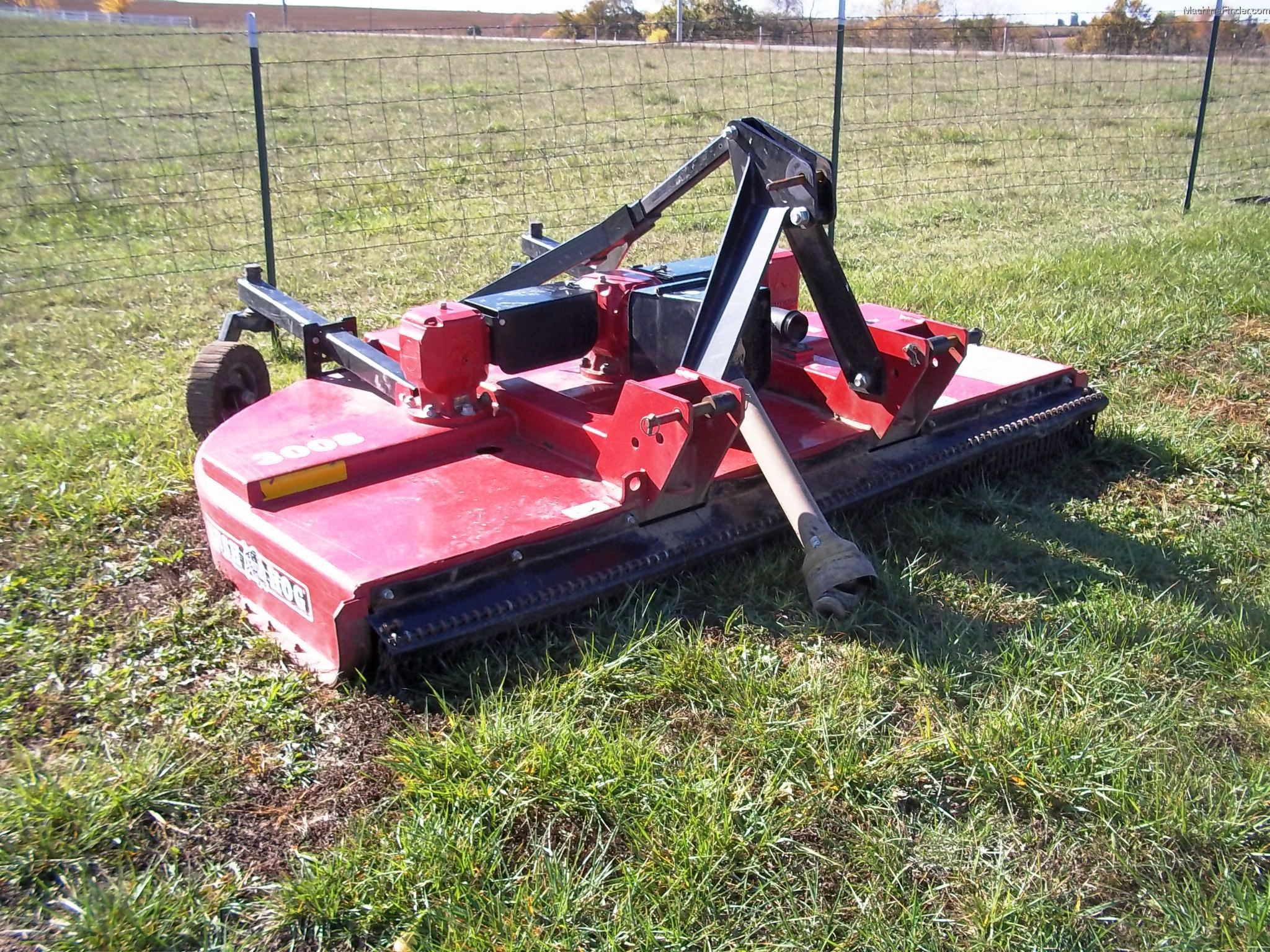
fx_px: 1321
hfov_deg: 51.4
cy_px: 476
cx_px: 635
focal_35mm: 36
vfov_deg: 39.7
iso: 80
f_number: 3.1
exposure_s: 1/400
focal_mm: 6.5
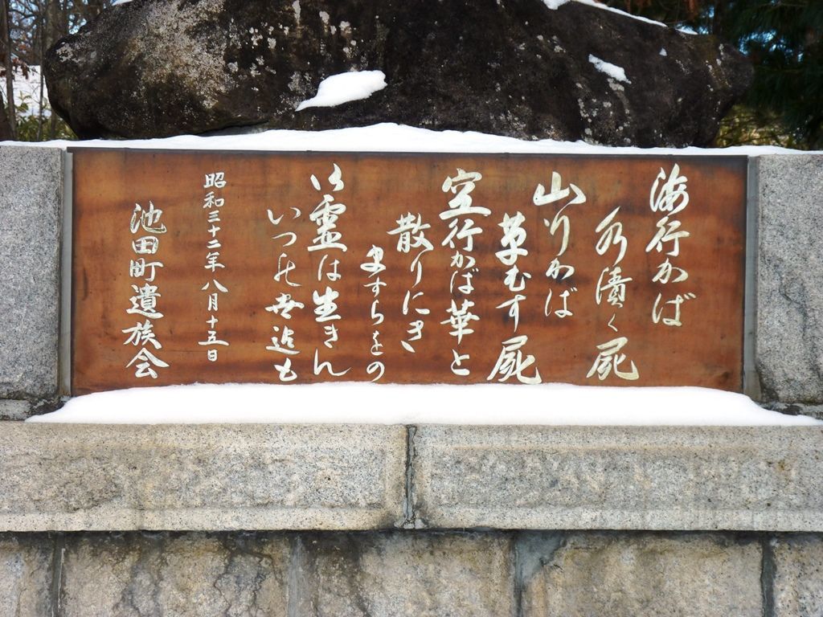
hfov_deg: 36.2
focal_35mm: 53
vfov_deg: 27.5
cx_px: 412
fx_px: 1260
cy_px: 308
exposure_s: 1/160
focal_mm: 9.5
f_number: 4
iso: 80
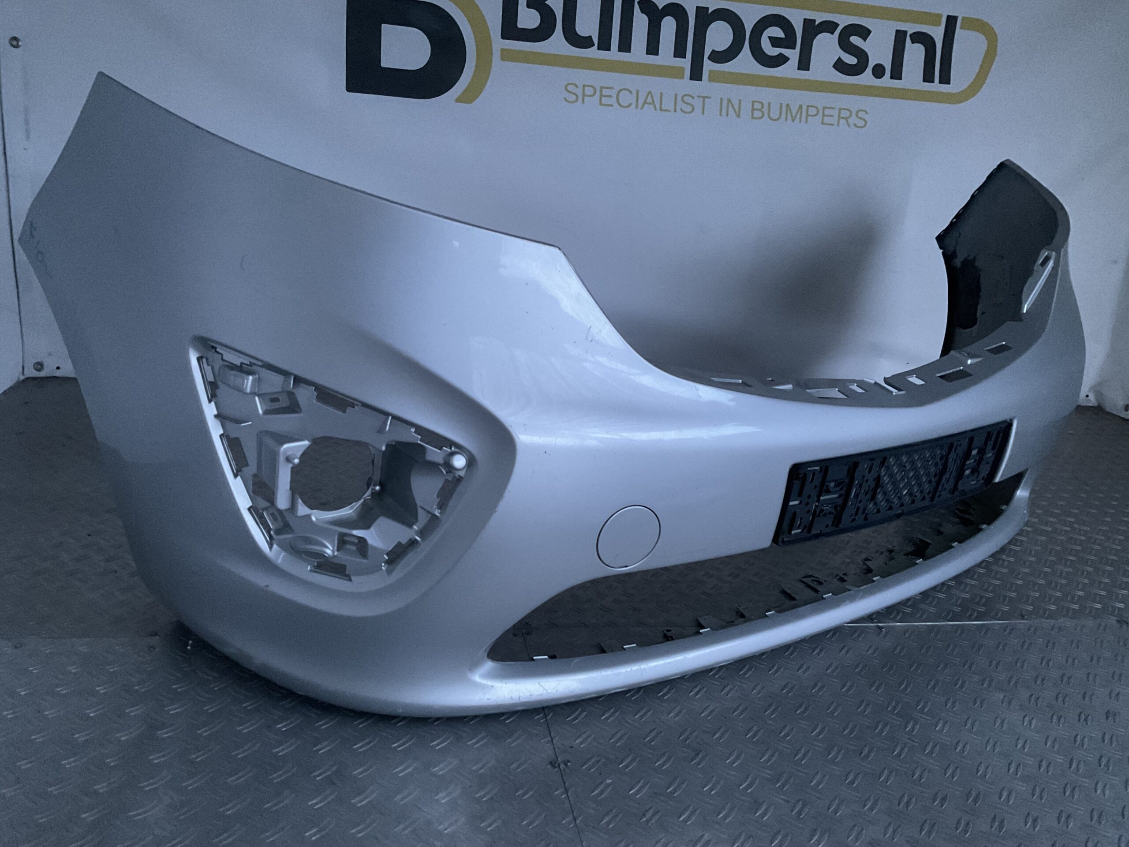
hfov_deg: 61.7
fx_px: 946
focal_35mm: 29
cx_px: 564
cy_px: 424
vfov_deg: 48.2
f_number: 1.8
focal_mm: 3
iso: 320
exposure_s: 1/25
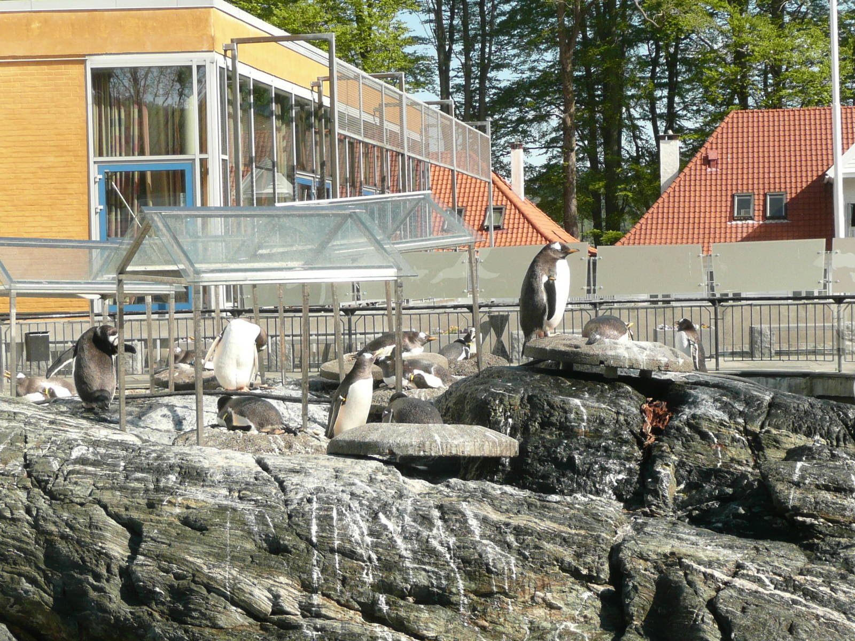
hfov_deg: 29.0
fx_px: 1655
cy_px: 320
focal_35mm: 67
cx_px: 428
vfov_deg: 21.9
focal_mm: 7.3
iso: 100
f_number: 4.1
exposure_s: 1/400
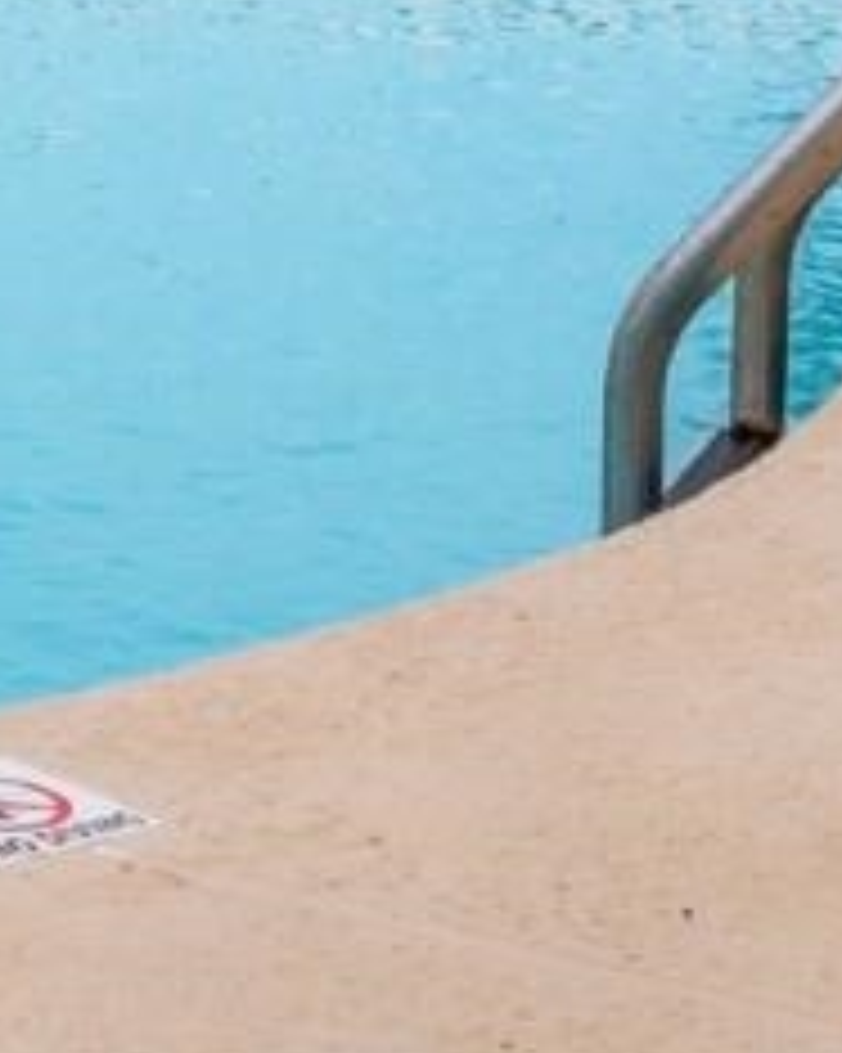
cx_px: -1148
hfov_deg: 7.9
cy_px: -1089
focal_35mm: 182
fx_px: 5673
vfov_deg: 9.8
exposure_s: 1/160
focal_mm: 14
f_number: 6.3
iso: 100
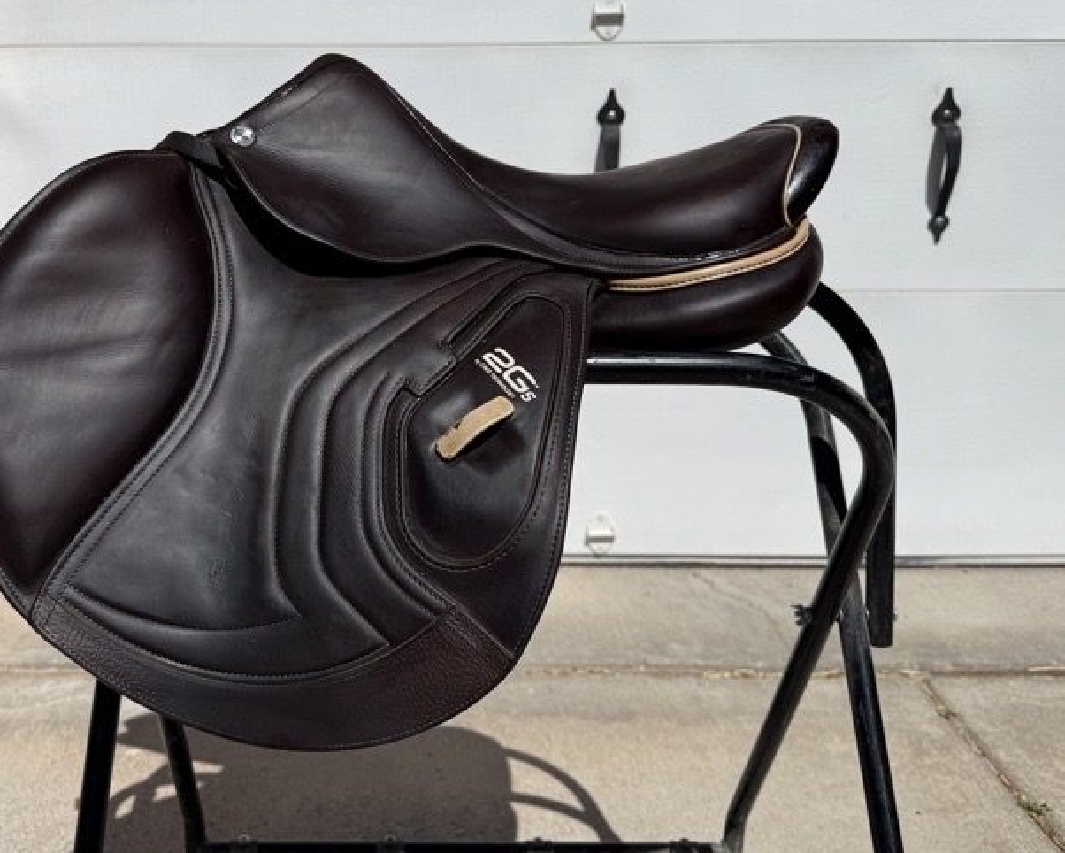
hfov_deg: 51.0
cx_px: 405
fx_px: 1104
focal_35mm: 35
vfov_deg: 42.1
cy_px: 364
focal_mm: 6.76
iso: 80
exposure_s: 1/14286
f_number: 1.78
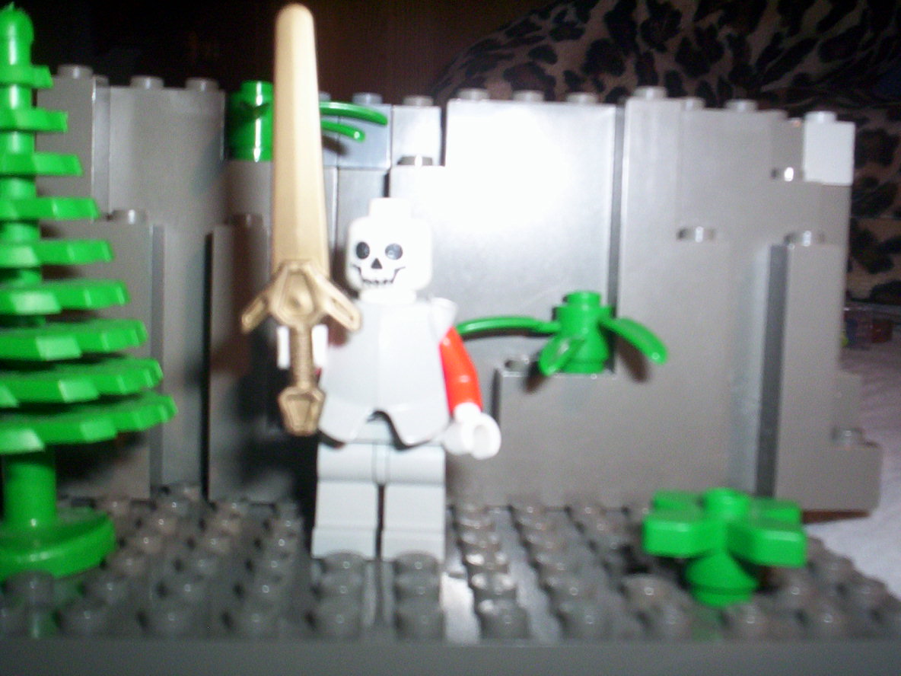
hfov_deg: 49.0
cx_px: 450
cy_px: 338
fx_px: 989
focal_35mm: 38
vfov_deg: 37.7
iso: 140
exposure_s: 1/60
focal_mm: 4.99
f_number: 4.5
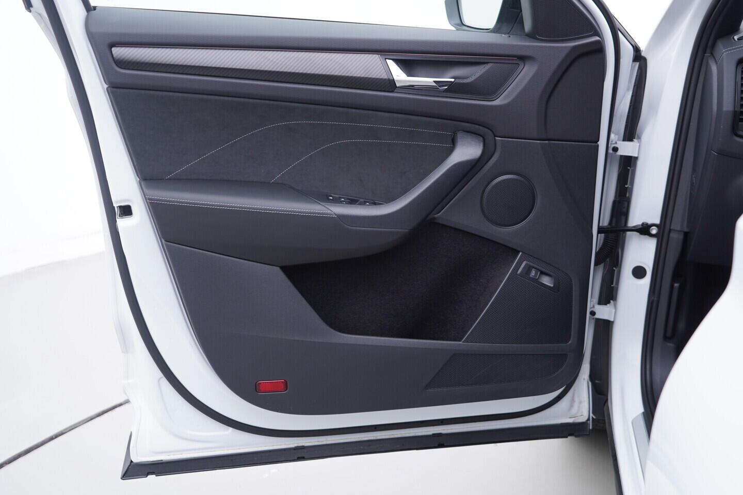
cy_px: 248
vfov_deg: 36.9
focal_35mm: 36
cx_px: 372
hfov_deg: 53.1
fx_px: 743
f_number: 2.8
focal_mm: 24
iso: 125
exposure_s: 1/40
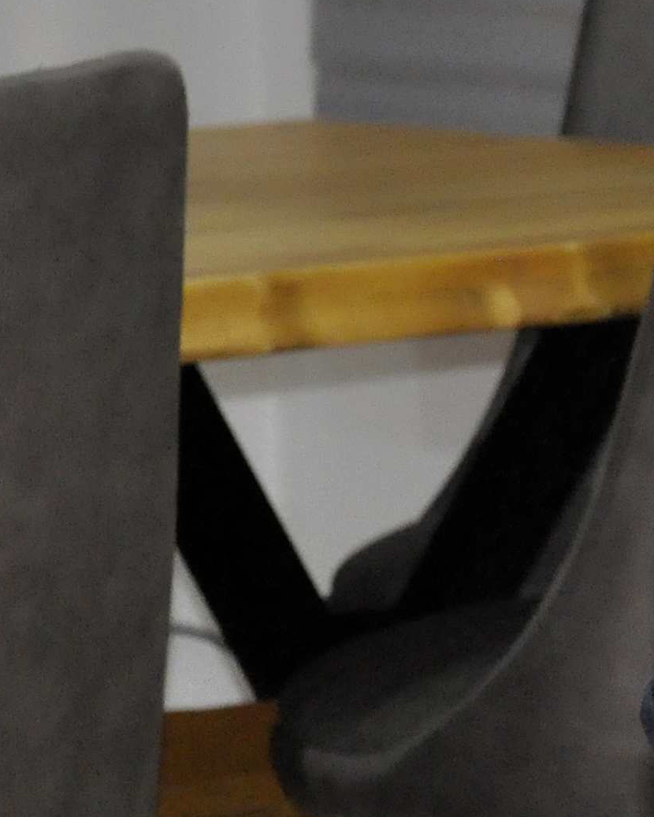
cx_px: 1176
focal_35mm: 436
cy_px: 496
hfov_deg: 3.5
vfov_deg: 4.4
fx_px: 10544
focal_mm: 75
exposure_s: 1/160
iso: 2500
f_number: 5.3
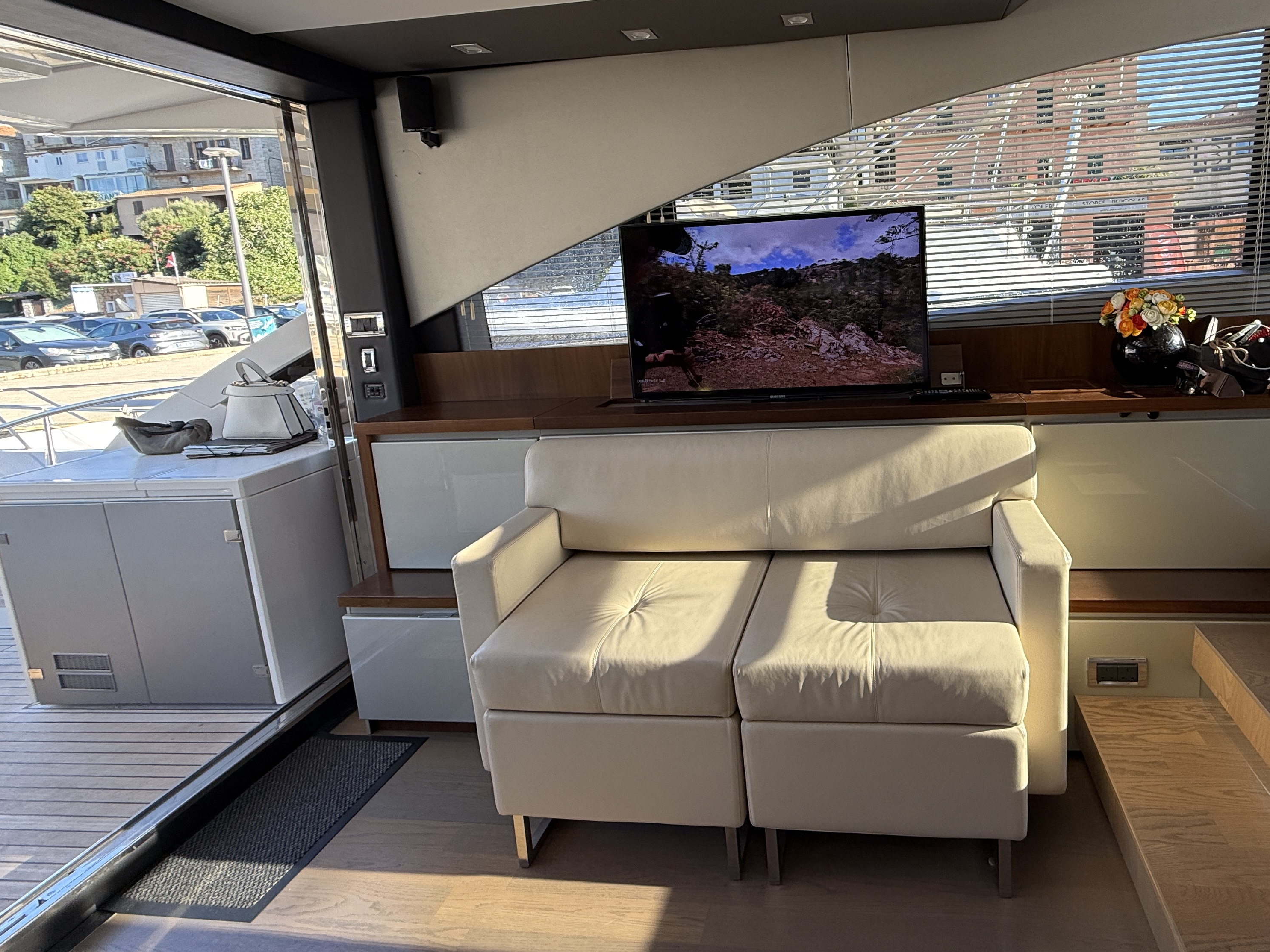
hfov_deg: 82.8
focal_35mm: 19
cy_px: 369
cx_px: 805
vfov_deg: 67.8
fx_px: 697
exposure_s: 1/140
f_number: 2.2
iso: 50
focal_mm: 2.22
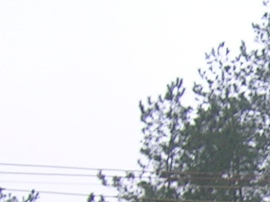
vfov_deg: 7.9
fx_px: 1379
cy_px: 436
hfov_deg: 10.2
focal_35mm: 177
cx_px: 556
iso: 50
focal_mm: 5.5
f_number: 2.8
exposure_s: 1/204
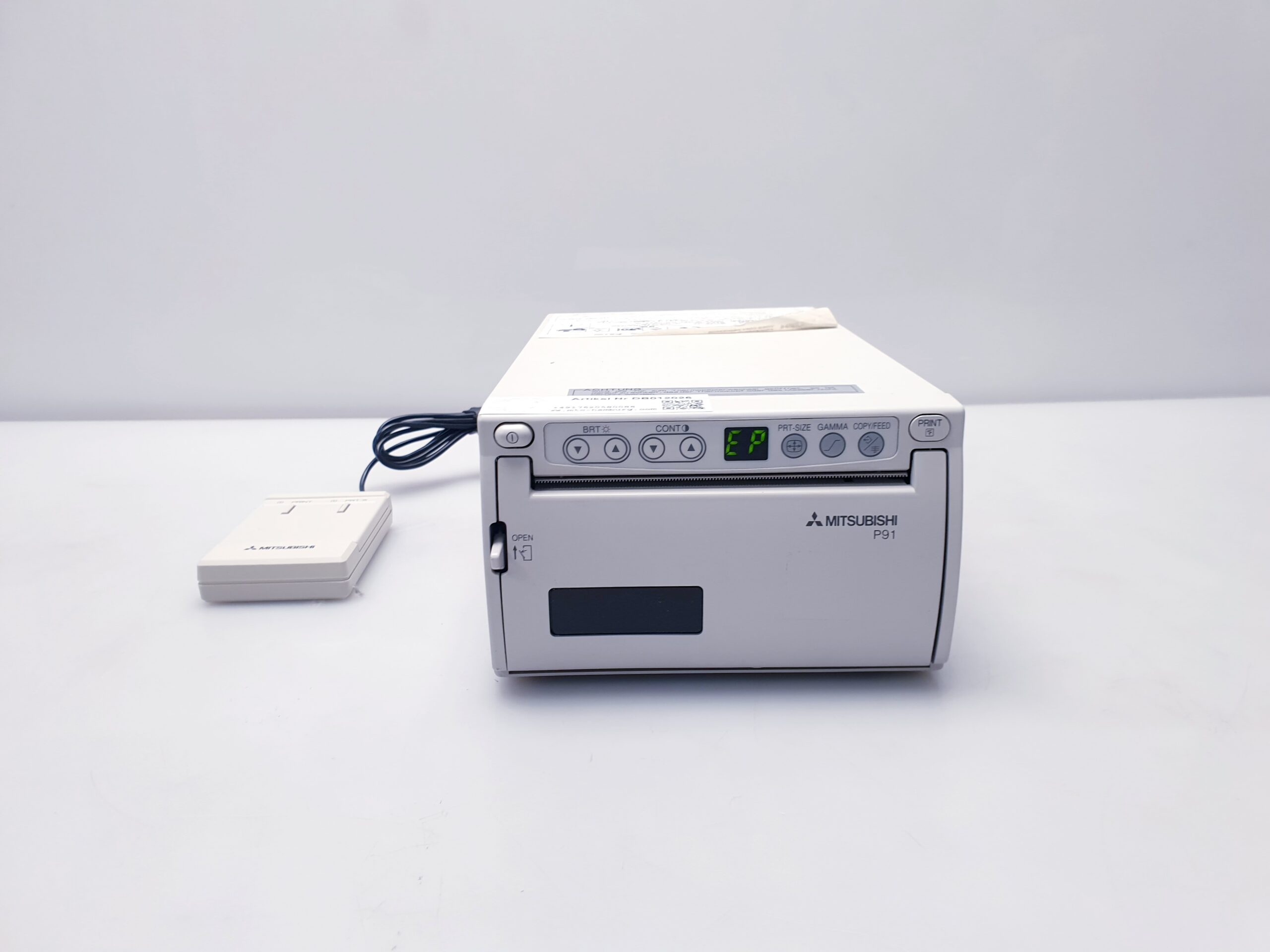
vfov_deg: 53.1
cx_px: 635
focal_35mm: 26
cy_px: 476
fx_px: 954
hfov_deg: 67.3
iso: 64
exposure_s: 1/50
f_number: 2.4
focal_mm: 4.3
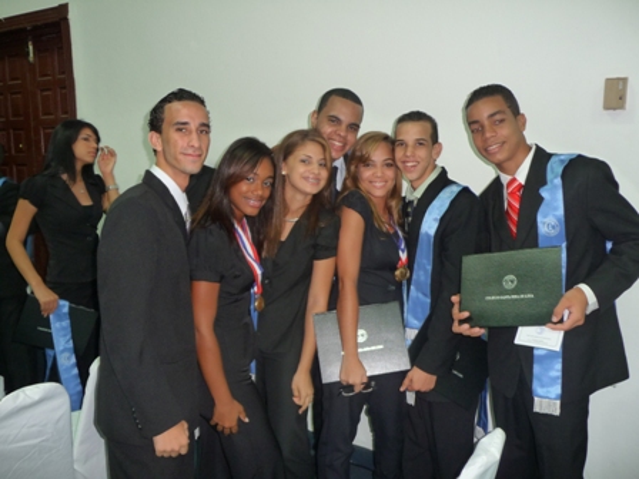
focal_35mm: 30
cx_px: 320
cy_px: 240
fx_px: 554
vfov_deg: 46.8
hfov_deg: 60.0
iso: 200
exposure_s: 1/8
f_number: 3.4
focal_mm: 5
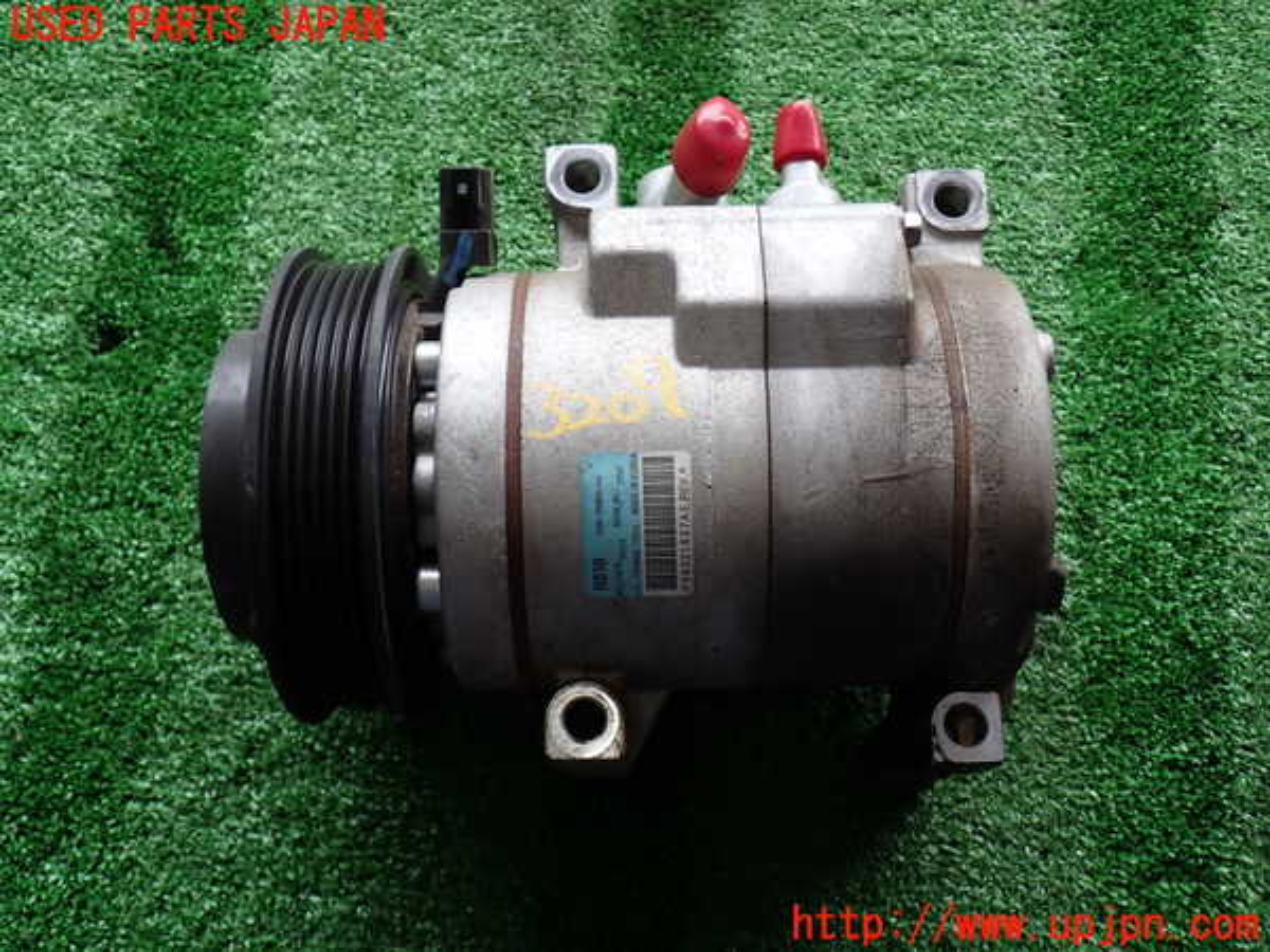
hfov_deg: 51.4
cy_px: 476
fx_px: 1321
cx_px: 635
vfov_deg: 39.7
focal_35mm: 36
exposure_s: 1/125
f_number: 2.5
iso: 100
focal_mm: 6.37
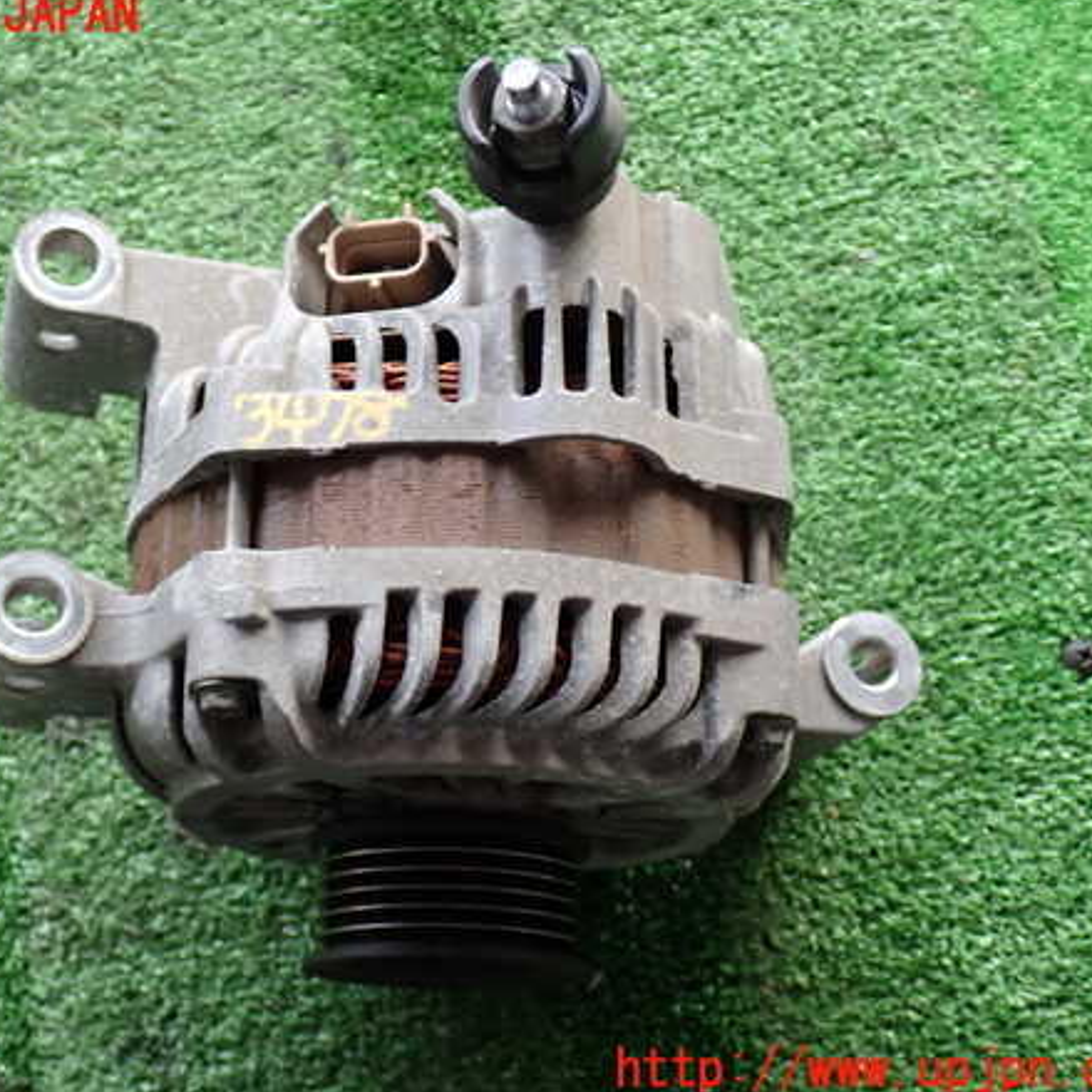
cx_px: 432
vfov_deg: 32.2
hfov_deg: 32.1
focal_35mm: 53
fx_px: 1892
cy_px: 544
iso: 320
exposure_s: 1/40
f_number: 2.9
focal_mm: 7.84
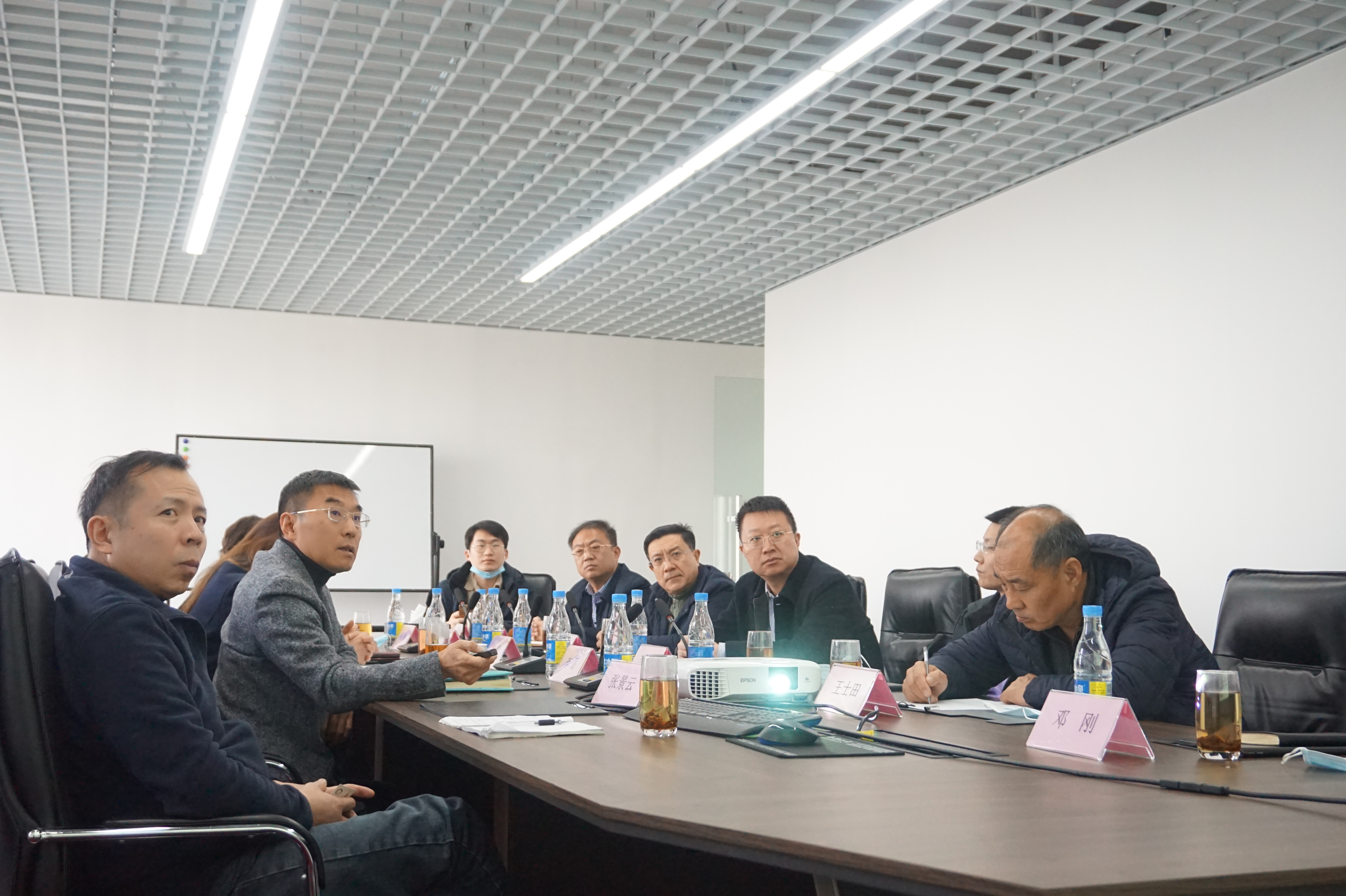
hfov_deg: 49.6
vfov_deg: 34.2
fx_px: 1457
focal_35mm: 39
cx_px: 673
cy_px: 448
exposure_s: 1/160
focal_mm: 26
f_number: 4.5
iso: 2000
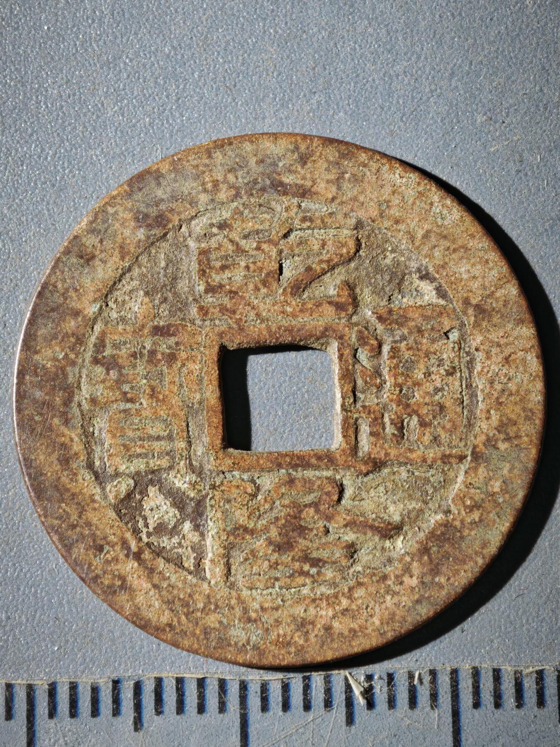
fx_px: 2394
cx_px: 280
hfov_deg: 13.3
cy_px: 374
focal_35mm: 111
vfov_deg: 17.7
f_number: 2
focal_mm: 9
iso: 160
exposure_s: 1/100
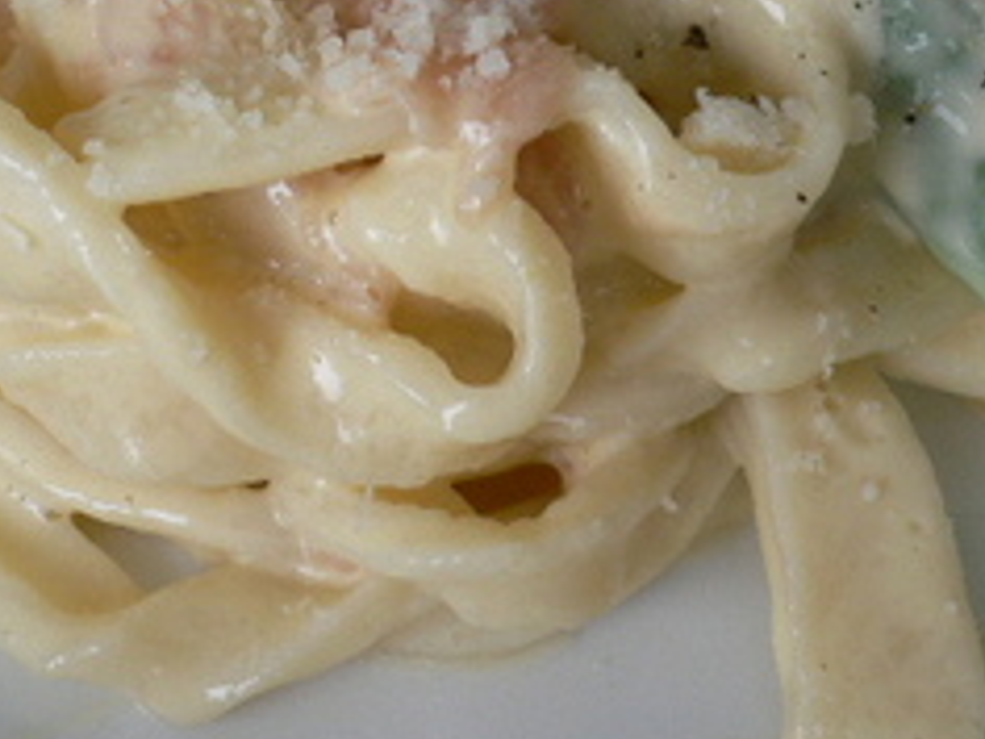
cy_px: 52
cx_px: 467
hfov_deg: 26.3
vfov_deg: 19.5
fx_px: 2106
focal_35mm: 74
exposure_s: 1/50
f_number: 2.8
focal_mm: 5.8
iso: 100
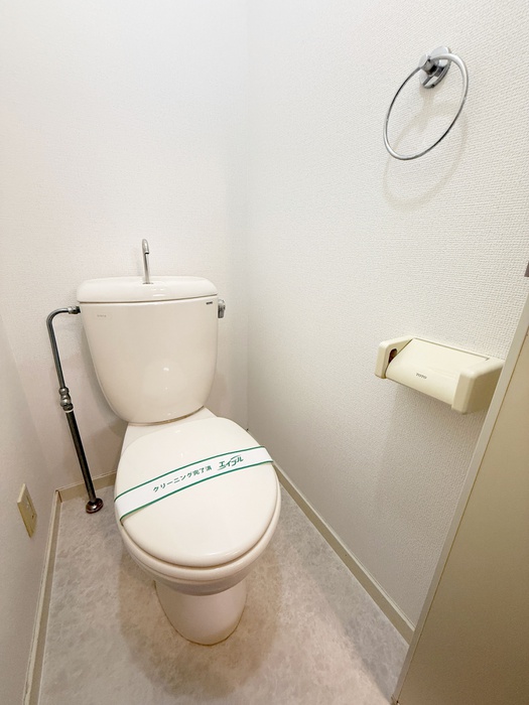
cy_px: 352
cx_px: 264
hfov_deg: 85.7
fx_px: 285
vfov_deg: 102.1
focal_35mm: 14
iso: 320
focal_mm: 2.22
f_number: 2.2
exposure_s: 1/100
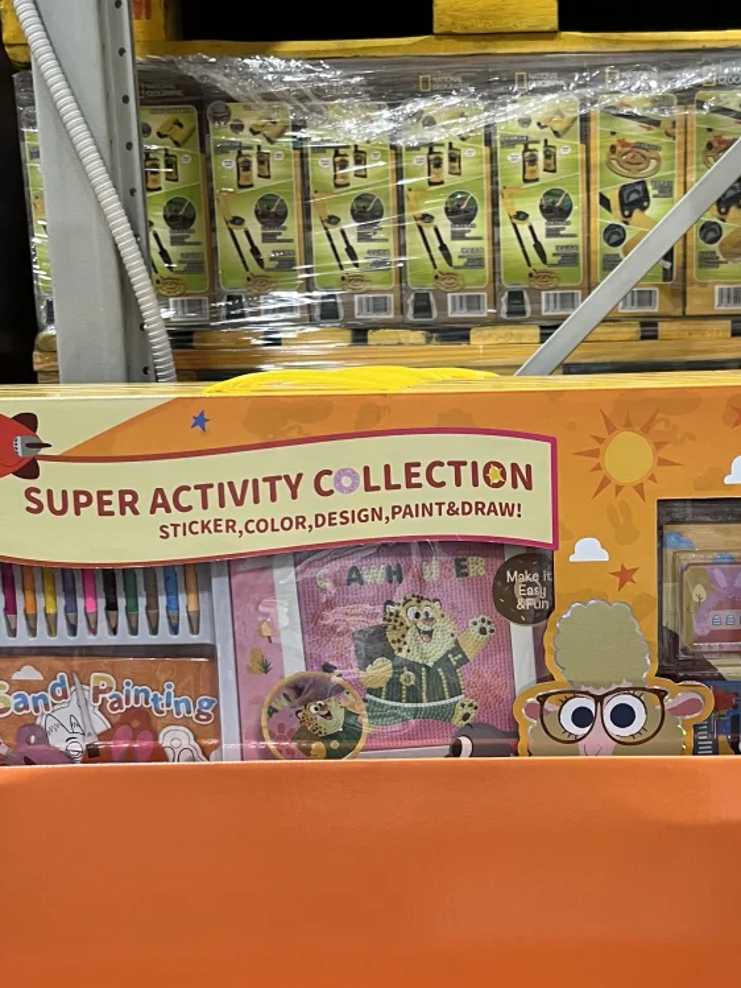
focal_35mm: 50
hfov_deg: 28.7
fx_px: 1427
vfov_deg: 37.8
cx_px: 547
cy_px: 660
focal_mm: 5.1
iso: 64
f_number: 1.6
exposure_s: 1/50
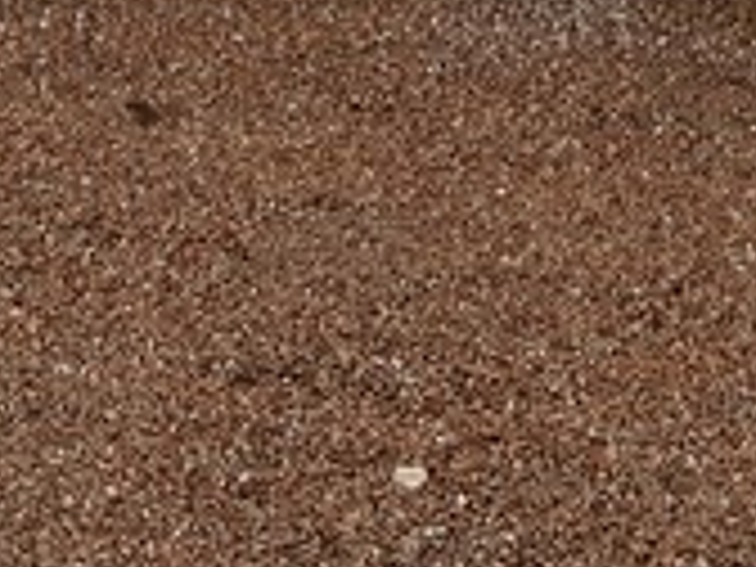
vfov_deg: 10.5
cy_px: -734
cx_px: 518
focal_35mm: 124
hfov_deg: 15.9
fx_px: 2708
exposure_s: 1/193
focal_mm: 4.2
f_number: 1.7
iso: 40
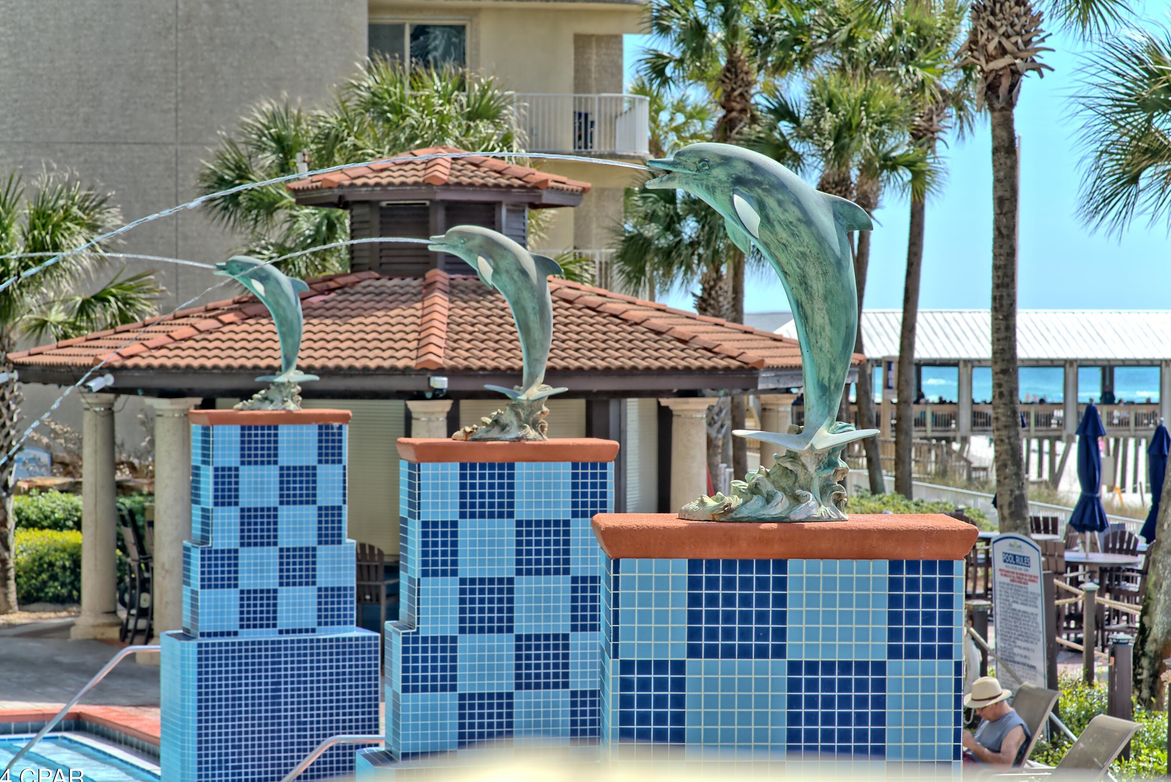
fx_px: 3091
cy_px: 381
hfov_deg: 21.5
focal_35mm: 95
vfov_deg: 14.4
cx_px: 592
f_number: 6.7
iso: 100
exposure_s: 1/200
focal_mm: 85
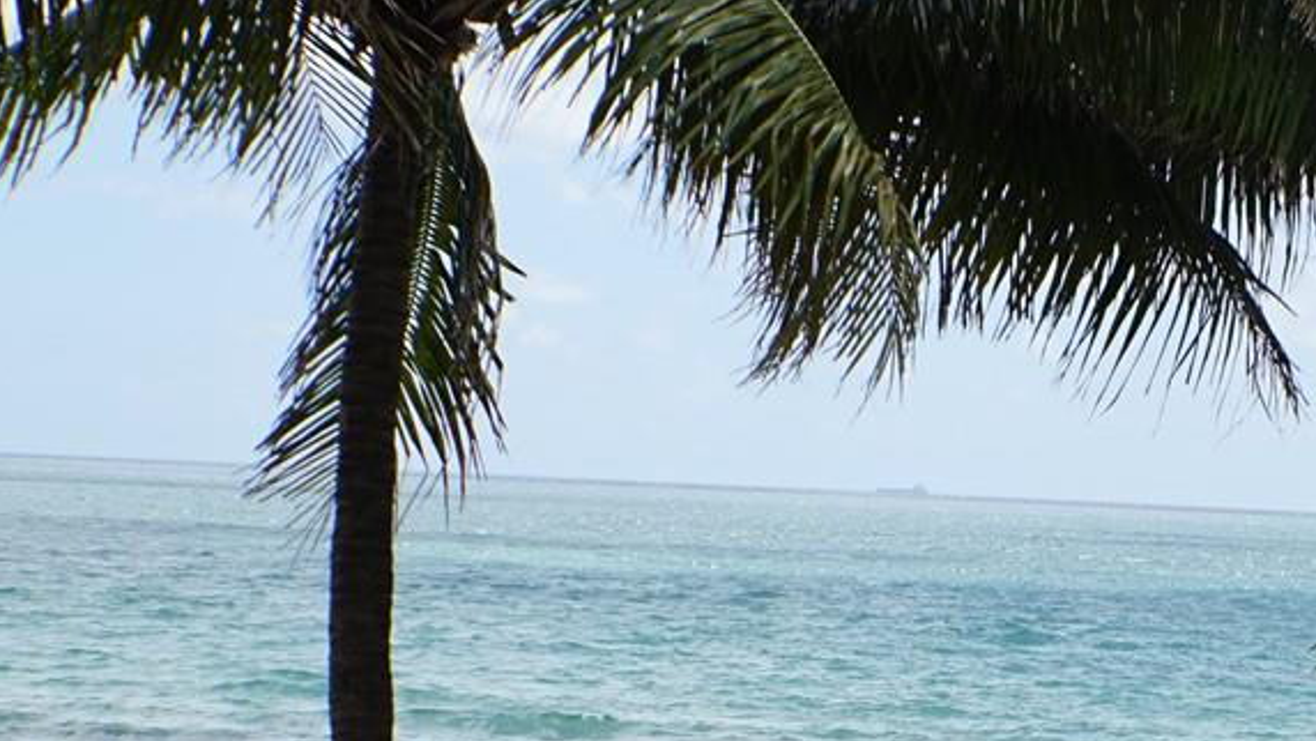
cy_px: 776
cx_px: 1095
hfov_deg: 12.8
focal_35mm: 167
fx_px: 5829
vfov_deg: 7.2
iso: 100
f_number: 11
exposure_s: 1/125
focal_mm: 56
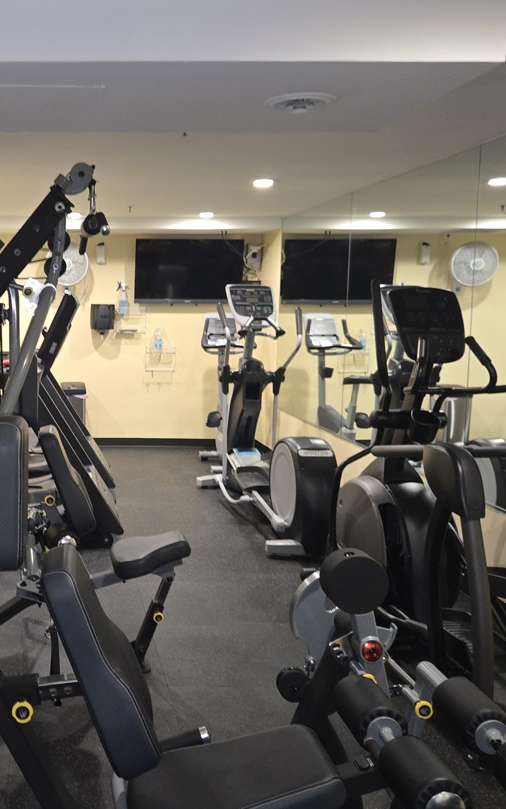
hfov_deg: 33.6
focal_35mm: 36
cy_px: 393
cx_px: 56
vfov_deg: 54.0
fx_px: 794
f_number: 1.8
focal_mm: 5.4
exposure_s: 1/17.2
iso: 125
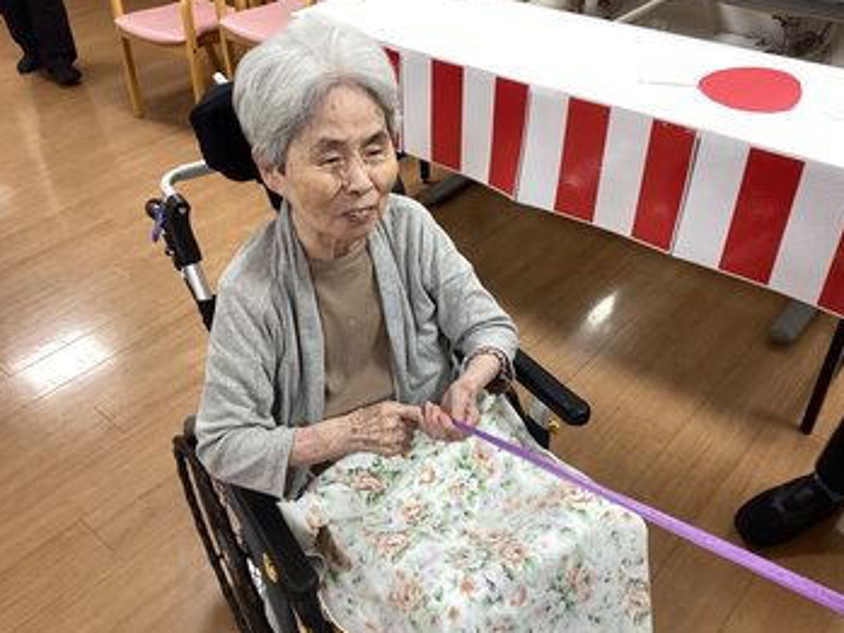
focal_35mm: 32
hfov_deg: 56.8
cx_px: 414
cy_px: 314
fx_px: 780
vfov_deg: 44.2
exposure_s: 1/50
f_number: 2.4
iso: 100
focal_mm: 3.3
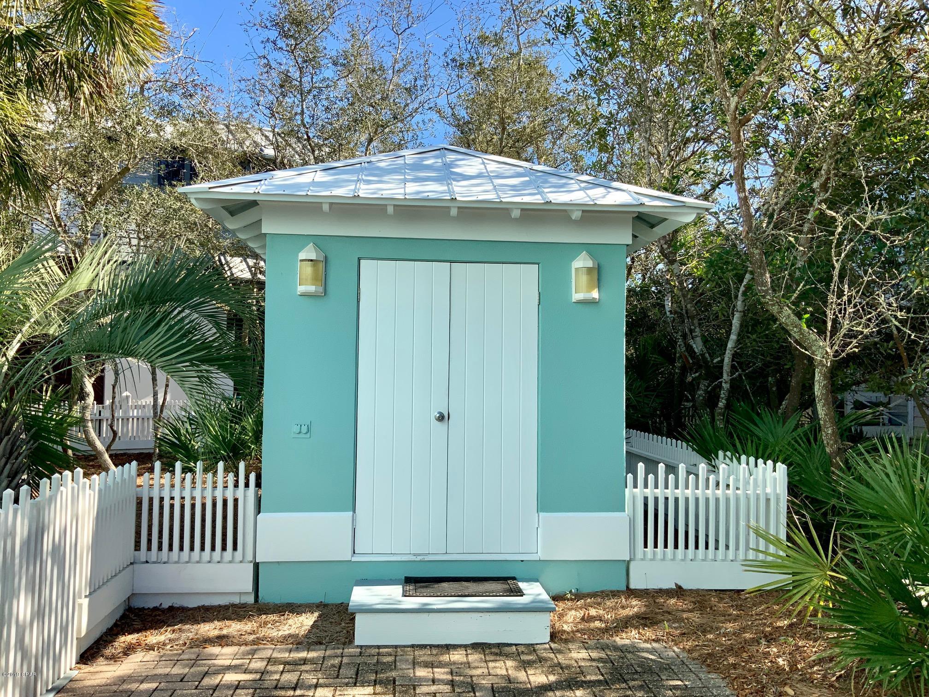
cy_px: 348
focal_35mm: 29
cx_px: 464
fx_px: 778
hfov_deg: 61.7
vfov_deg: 48.2
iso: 16
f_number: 1.8
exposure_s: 1/666
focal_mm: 3
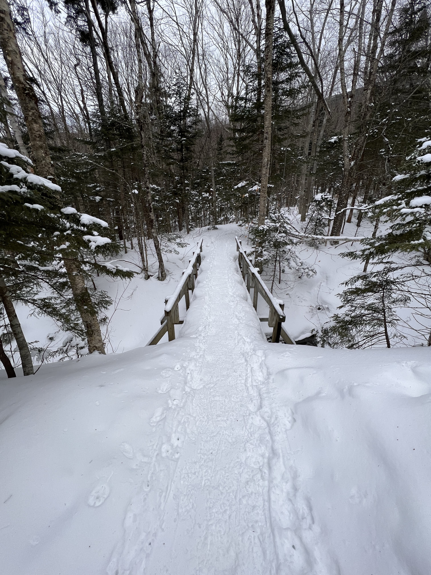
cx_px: 216
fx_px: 216
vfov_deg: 106.2
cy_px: 288
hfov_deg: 89.9
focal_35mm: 13
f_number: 1.8
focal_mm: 1.57
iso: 32
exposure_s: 1/645
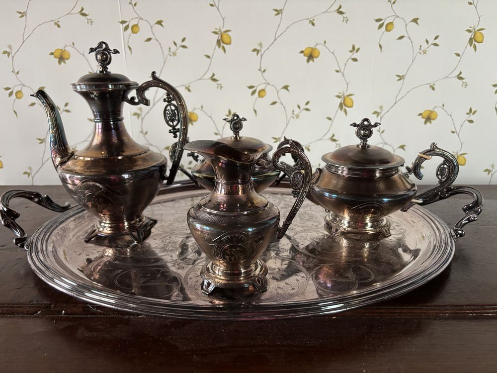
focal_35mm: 26
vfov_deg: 53.1
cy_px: 186
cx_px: 248
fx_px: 373
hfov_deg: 67.3
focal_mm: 5.96
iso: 500
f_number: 1.6
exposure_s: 1/60
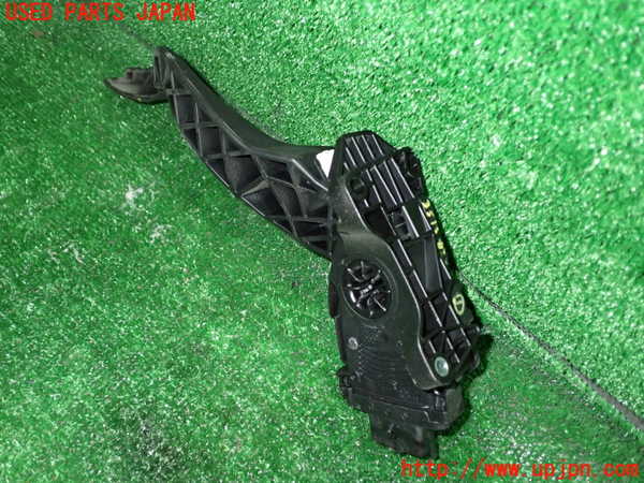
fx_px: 595
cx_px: 322
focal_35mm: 32
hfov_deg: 56.8
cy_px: 242
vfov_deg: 44.2
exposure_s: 1/30
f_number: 7.1
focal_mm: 5.79
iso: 800
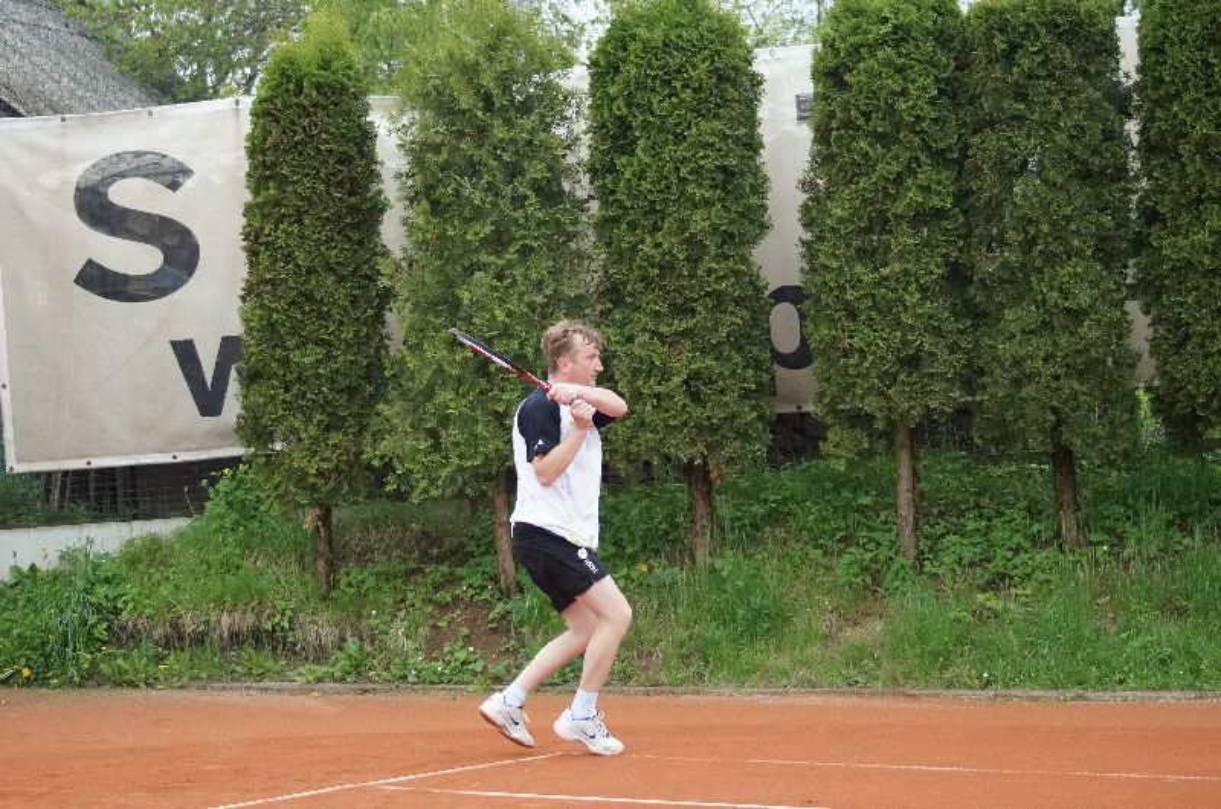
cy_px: 404
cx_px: 610
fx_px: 3808
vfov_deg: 12.1
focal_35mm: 112
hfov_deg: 18.2
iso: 1600
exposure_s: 1/2000
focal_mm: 75
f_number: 4.5
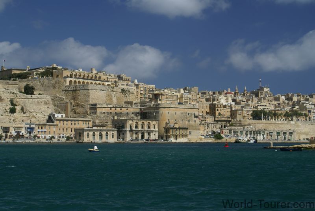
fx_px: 657
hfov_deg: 27.0
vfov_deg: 18.2
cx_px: 158
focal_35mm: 75
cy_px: 106
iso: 100
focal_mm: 50
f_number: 11
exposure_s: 1/125
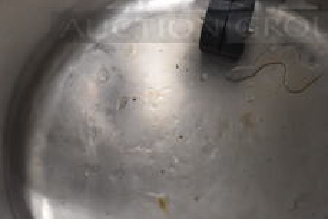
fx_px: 656
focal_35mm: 72
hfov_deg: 27.9
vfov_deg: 18.1
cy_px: -33
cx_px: 211
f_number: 3.5
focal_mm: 18
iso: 2200
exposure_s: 1/30
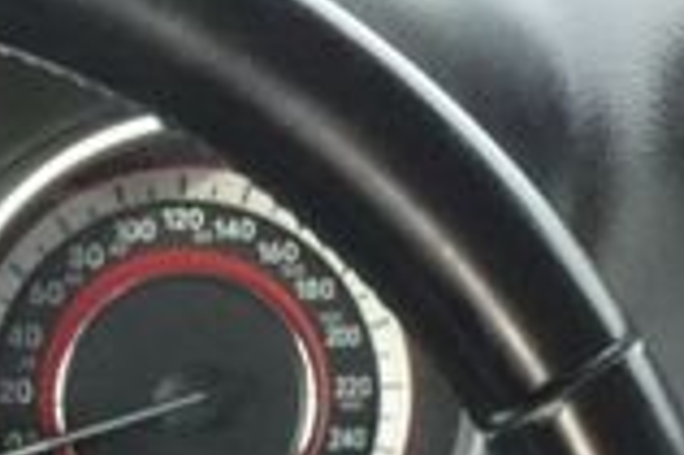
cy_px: 958
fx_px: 4233
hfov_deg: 9.2
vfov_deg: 6.0
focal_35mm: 223
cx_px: 78
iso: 500
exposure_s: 1/80
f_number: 5.6
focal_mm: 6
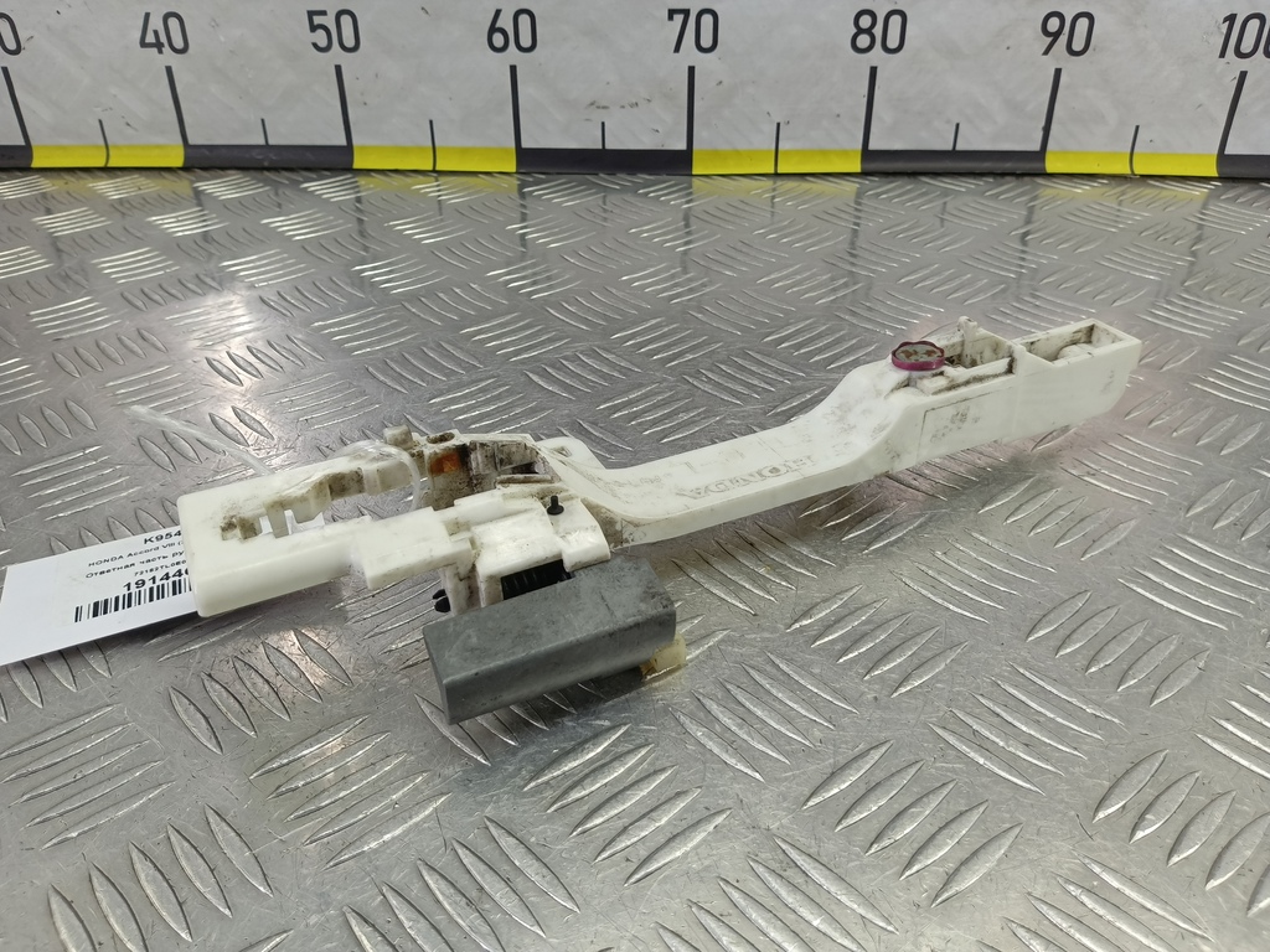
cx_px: 635
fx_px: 991
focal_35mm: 27
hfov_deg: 65.3
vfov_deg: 51.4
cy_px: 476
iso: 106
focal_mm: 4.11
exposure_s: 1/50
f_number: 1.6
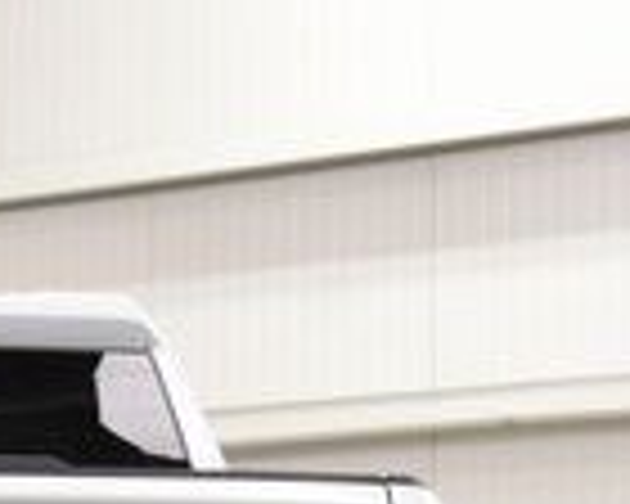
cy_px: 844
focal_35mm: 231
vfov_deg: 6.6
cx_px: -279
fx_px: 4307
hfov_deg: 8.2
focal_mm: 36
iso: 1600
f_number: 8
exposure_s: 1/60
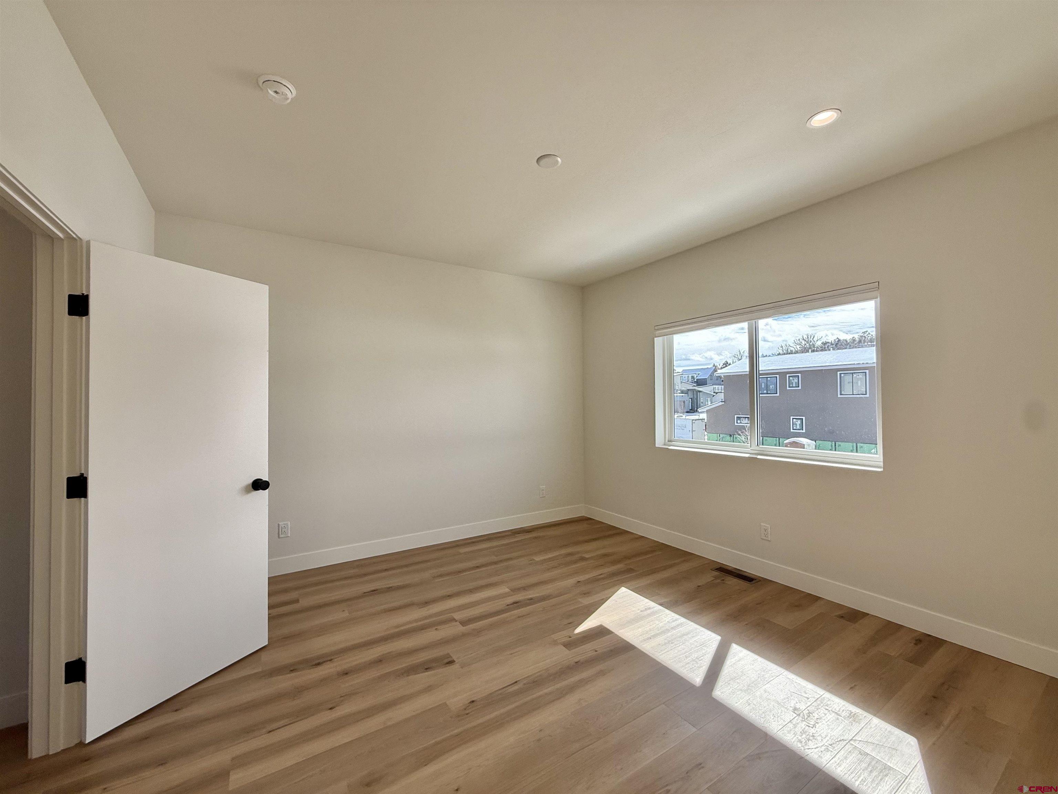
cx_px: 529
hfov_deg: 102.1
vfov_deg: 85.7
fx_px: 428
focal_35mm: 14
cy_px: 397
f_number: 2.2
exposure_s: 1/427
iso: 64
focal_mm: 2.22
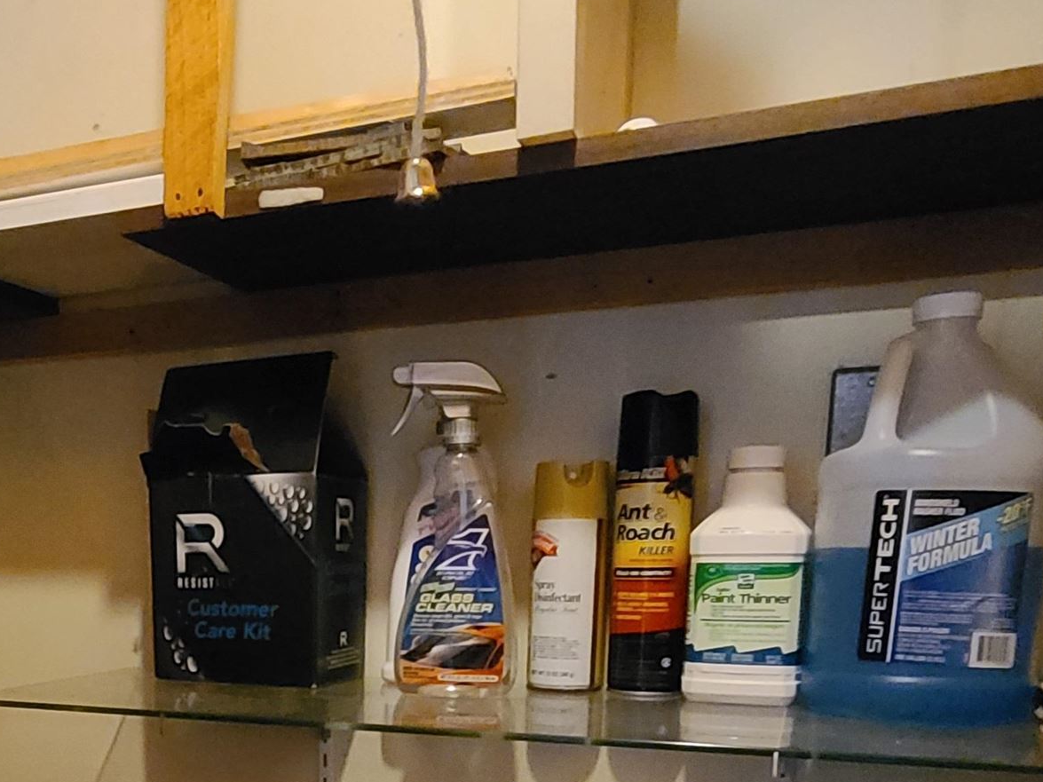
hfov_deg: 51.1
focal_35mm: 34
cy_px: 739
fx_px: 1024
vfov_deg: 38.2
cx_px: 230
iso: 2000
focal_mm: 2.2
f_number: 2.2
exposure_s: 1/24
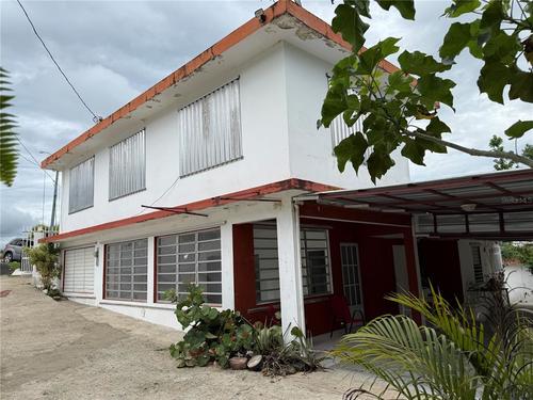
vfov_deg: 56.8
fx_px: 370
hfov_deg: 71.6
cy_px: 200
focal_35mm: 24
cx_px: 266
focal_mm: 6.76
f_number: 1.78
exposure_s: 1/3425
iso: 80
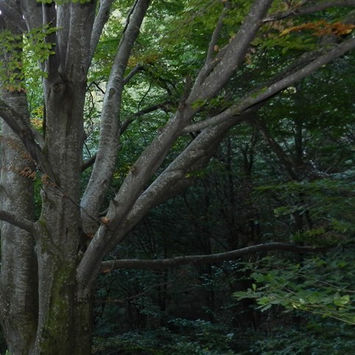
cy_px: 205
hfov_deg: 36.7
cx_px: 36
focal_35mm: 43
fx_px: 499
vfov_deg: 39.1
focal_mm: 4
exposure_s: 1/30
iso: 400
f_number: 3.4
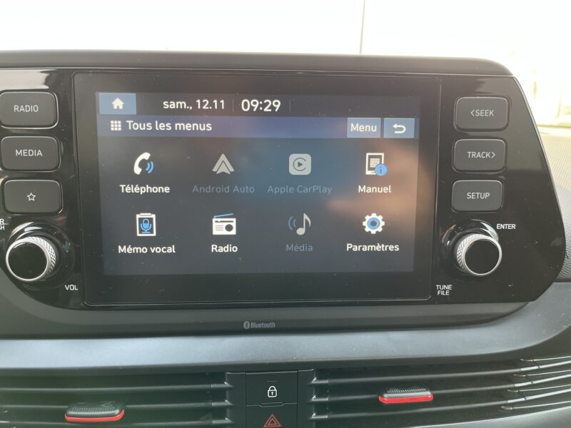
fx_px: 429
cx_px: 286
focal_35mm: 26
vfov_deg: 53.1
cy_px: 214
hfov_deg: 67.3
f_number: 1.6
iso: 125
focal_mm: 5.1
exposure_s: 1/108
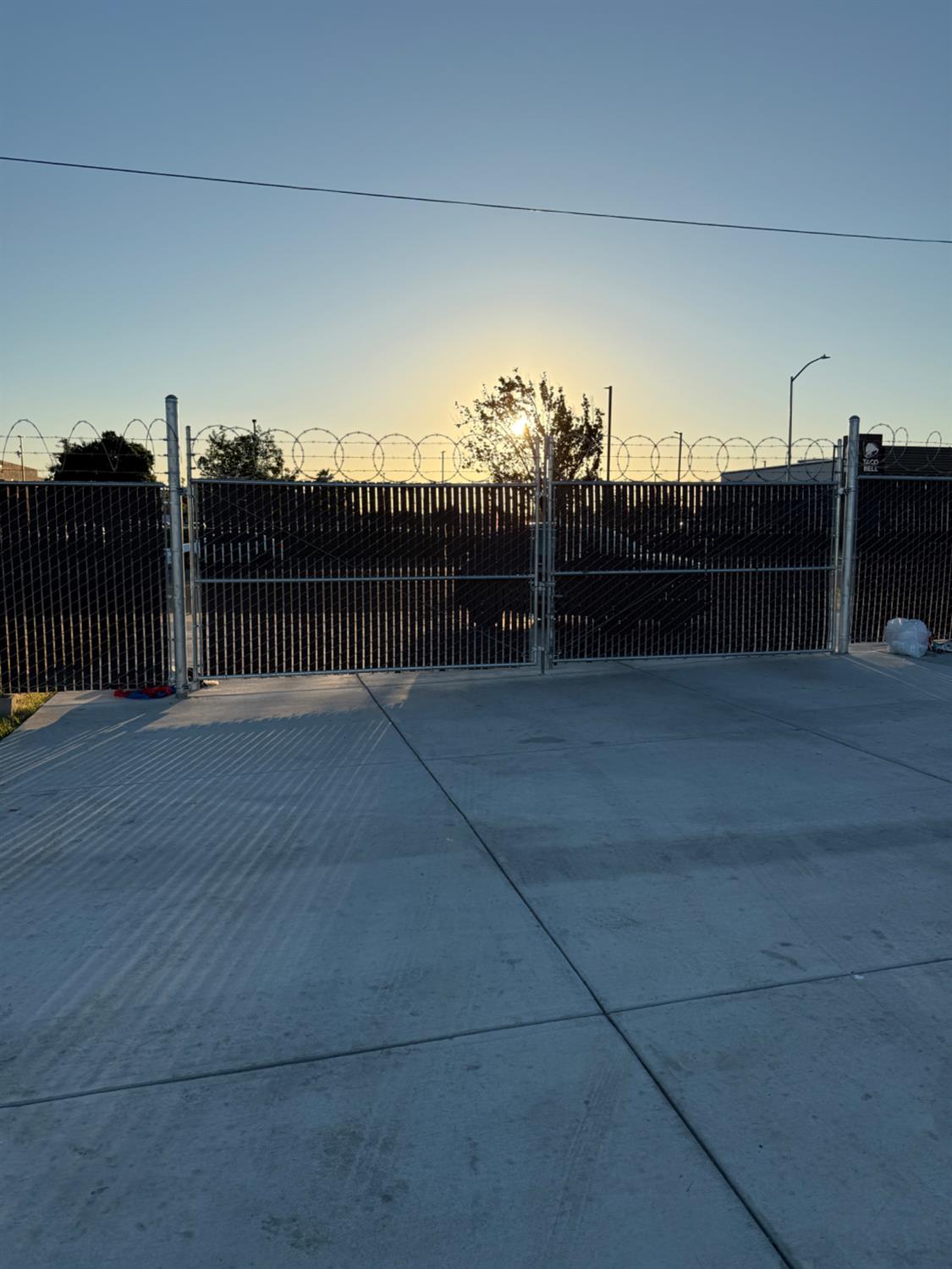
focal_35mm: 24
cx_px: 476
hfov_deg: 56.8
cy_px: 634
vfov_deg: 71.6
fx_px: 880
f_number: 1.78
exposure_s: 1/4975
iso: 80
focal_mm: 6.76
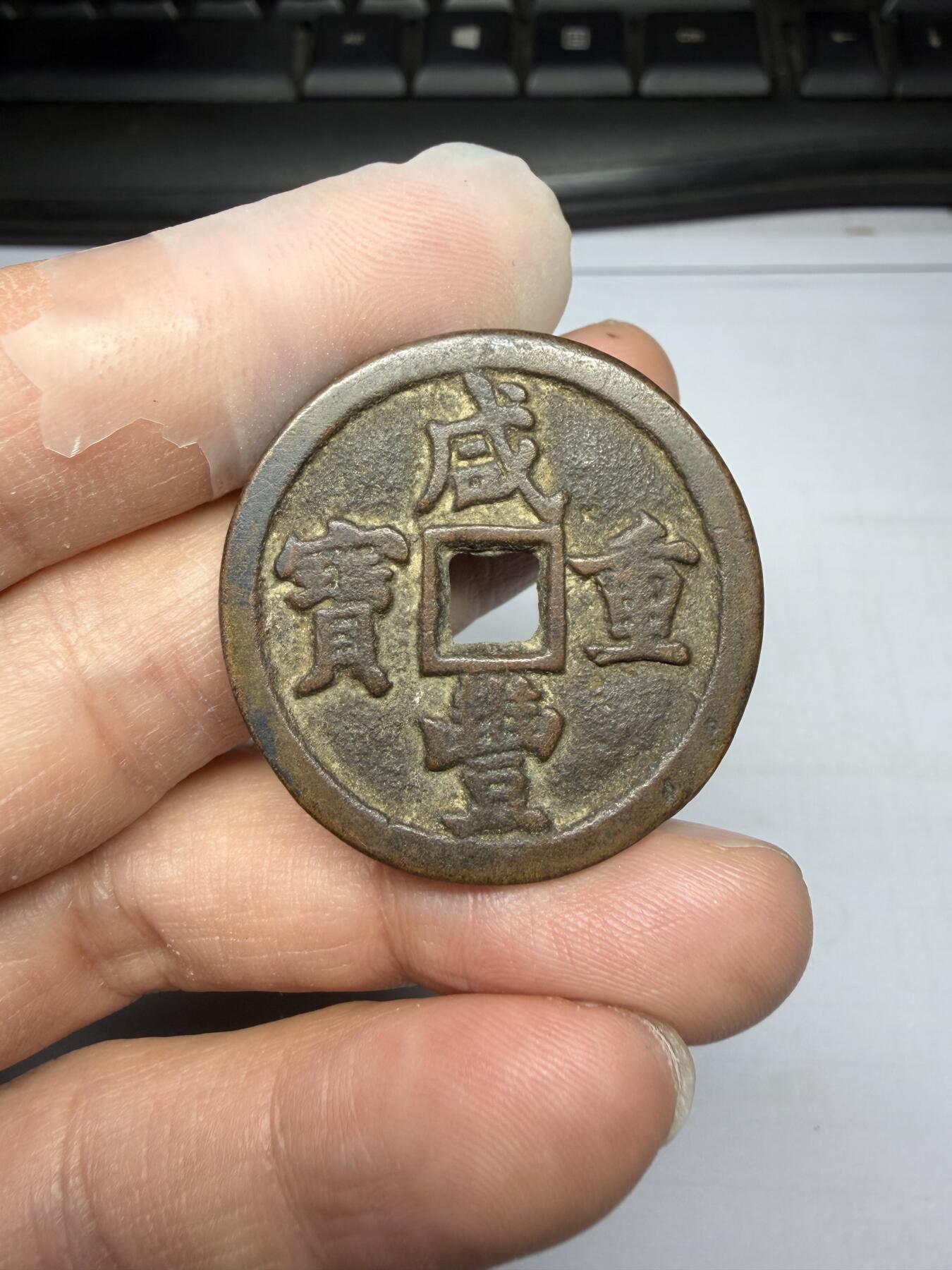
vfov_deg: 67.3
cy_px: 635
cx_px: 476
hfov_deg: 53.1
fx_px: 953
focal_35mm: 26
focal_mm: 2.22
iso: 80
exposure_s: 1/121
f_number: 2.2
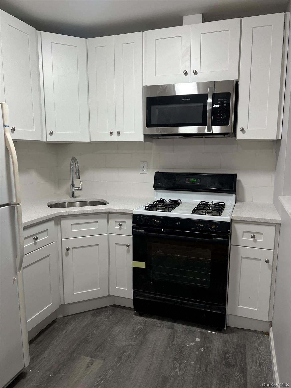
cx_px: 146
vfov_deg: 67.3
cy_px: 194
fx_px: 291
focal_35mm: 26
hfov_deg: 53.1
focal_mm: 5.7
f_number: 1.5
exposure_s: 1/60
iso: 125
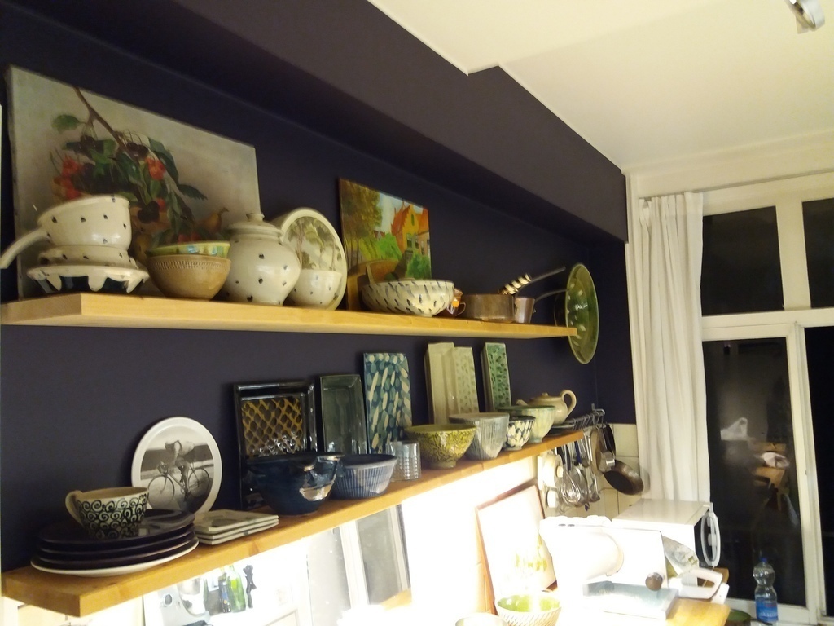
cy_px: 313
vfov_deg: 49.7
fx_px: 675
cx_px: 417
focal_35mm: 28
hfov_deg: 63.4
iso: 200
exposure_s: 1/17
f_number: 1.9
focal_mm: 3.7
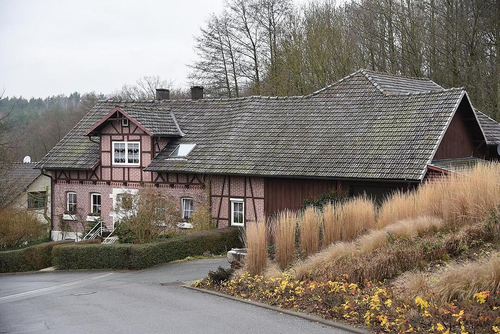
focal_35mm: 58
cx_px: 250
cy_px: 167
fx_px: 806
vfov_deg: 23.4
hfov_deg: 34.5
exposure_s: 1/800
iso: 800
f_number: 4
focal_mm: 58
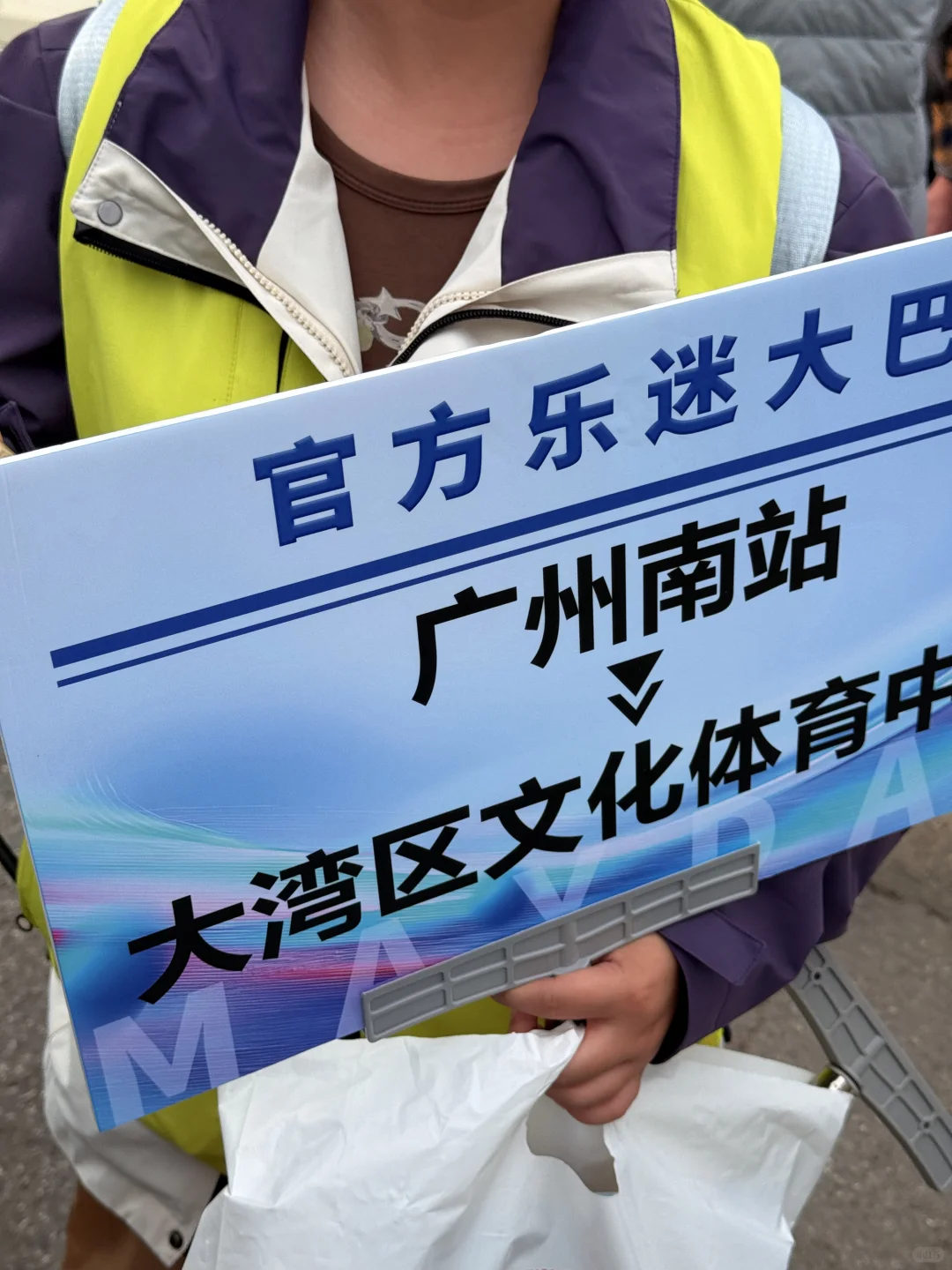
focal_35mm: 48
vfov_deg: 39.7
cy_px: 635
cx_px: 476
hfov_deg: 30.3
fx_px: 1760
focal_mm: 6.76
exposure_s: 1/1980
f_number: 1.78
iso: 64
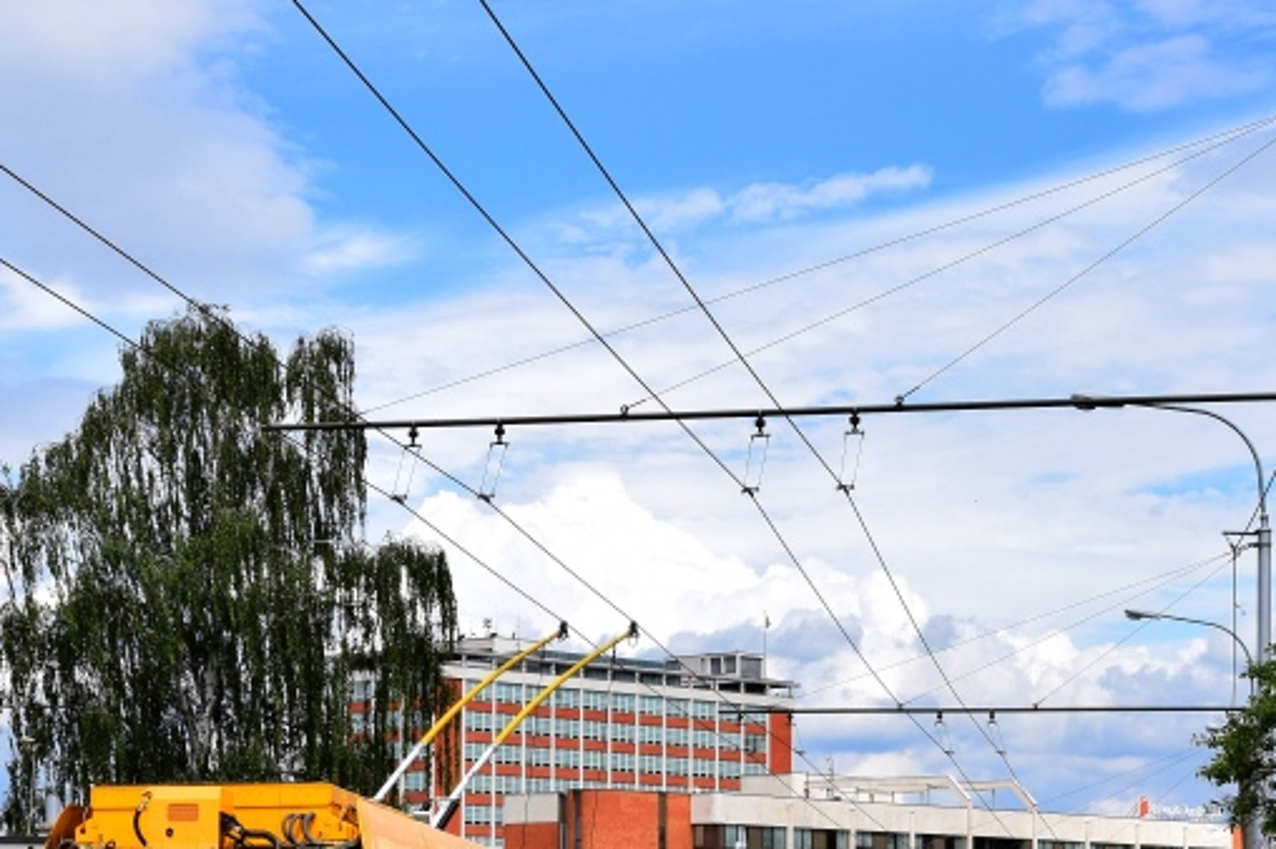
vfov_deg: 17.3
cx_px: 299
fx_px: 2763
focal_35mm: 78
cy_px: 668
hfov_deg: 25.7
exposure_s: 1/800
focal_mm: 22
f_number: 9
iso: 320
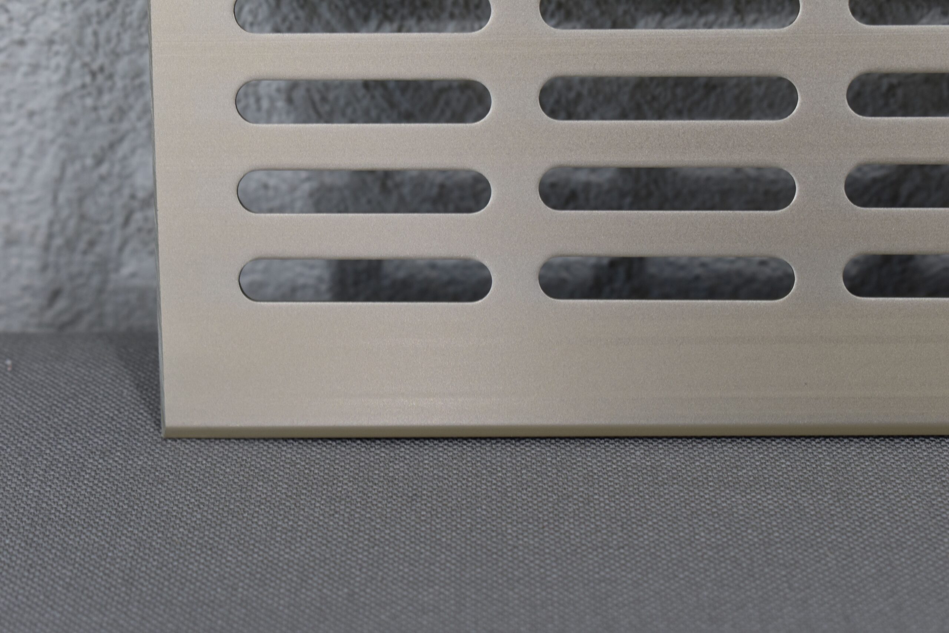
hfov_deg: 24.6
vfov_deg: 16.6
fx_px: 2175
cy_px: 316
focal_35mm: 82
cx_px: 474
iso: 280
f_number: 8
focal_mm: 55
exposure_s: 1/60
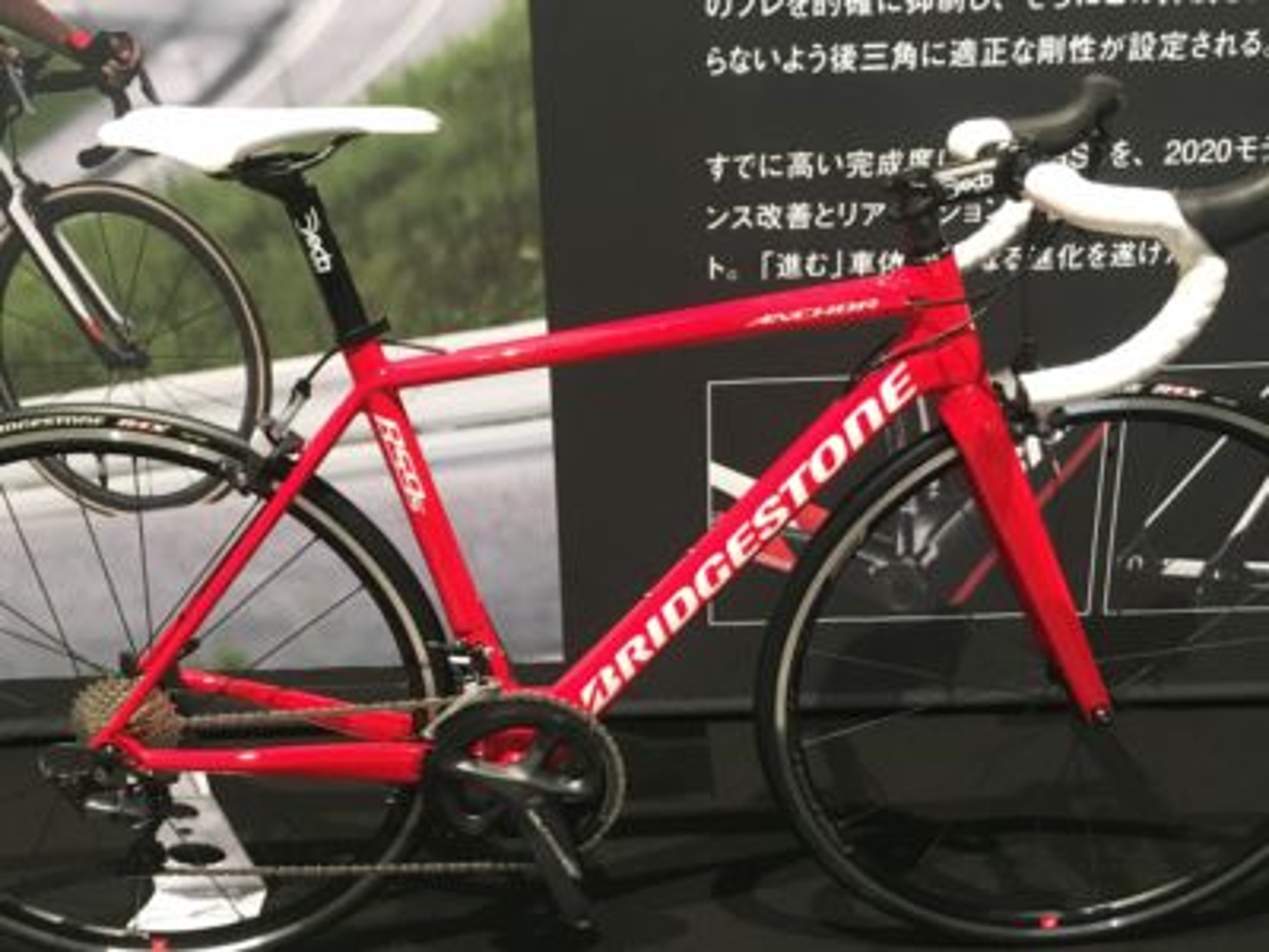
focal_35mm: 29
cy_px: 476
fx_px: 1063
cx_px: 634
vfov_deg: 48.2
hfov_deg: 61.7
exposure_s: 1/24
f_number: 2.2
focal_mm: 4.15
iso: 200
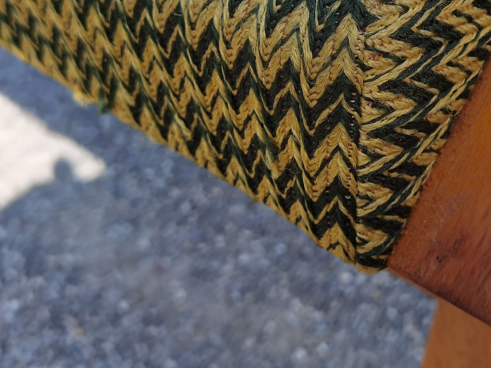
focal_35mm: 68
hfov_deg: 28.3
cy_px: 115
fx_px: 965
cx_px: 344
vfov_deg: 21.5
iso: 50
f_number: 1.9
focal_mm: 6.71
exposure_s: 1/1536
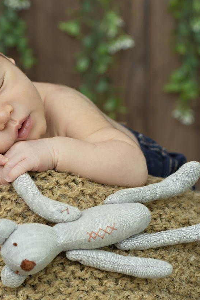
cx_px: 33
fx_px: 951
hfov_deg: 12.0
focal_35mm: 114
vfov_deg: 17.8
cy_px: 232
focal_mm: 35
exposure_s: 1/250
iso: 400
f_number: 3.2
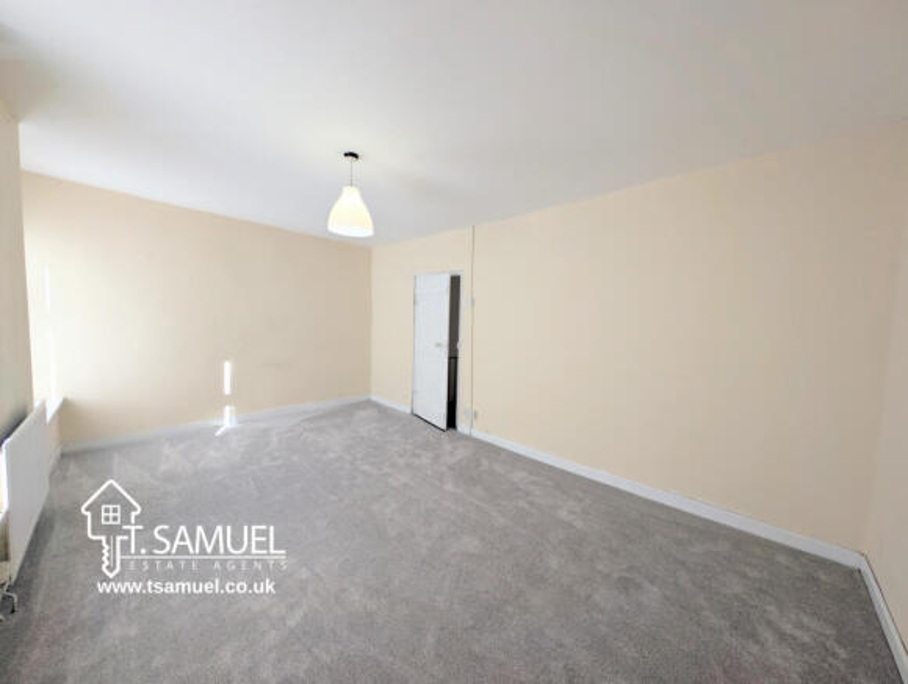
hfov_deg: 110.4
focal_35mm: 12
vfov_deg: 94.7
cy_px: 342
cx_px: 454
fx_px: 315
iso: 46
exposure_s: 1/156
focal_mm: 2.23
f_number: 1.95
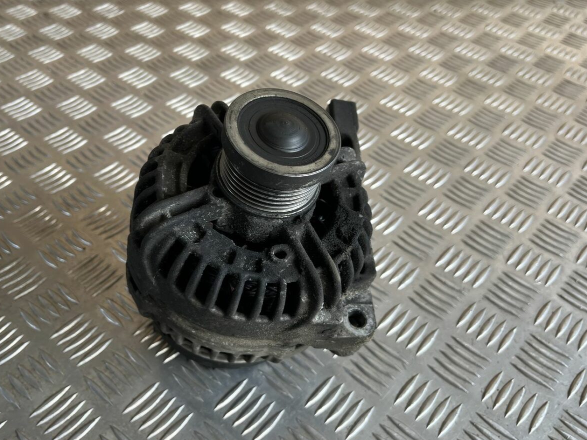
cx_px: 266
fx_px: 526
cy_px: 222
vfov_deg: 45.5
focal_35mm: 31
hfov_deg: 58.2
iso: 64
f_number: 1.5
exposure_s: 1/121
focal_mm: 5.7
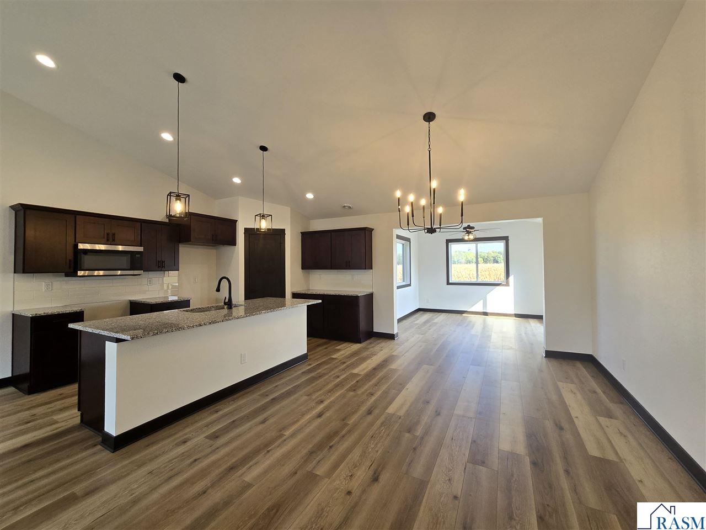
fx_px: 265
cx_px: 353
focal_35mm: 13
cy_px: 265
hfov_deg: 106.2
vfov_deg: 89.9
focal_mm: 2.2
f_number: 2.2
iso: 80
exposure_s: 1/120
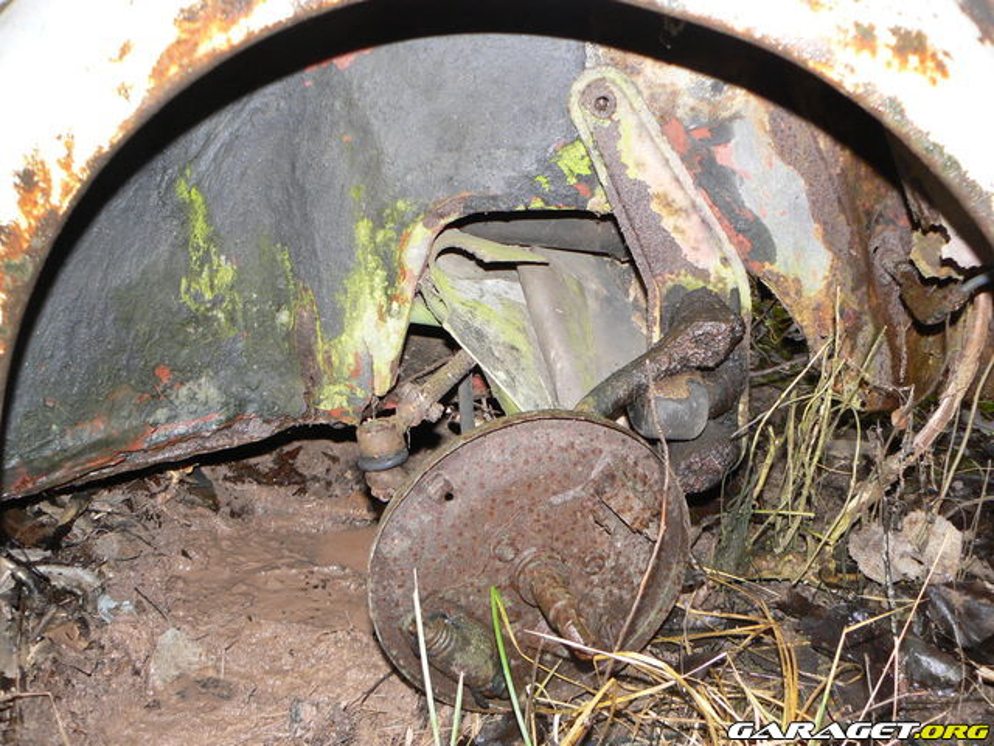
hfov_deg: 51.4
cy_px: 373
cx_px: 497
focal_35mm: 36
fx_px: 1034
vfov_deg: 39.7
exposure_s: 1/30
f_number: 2.8
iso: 100
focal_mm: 6
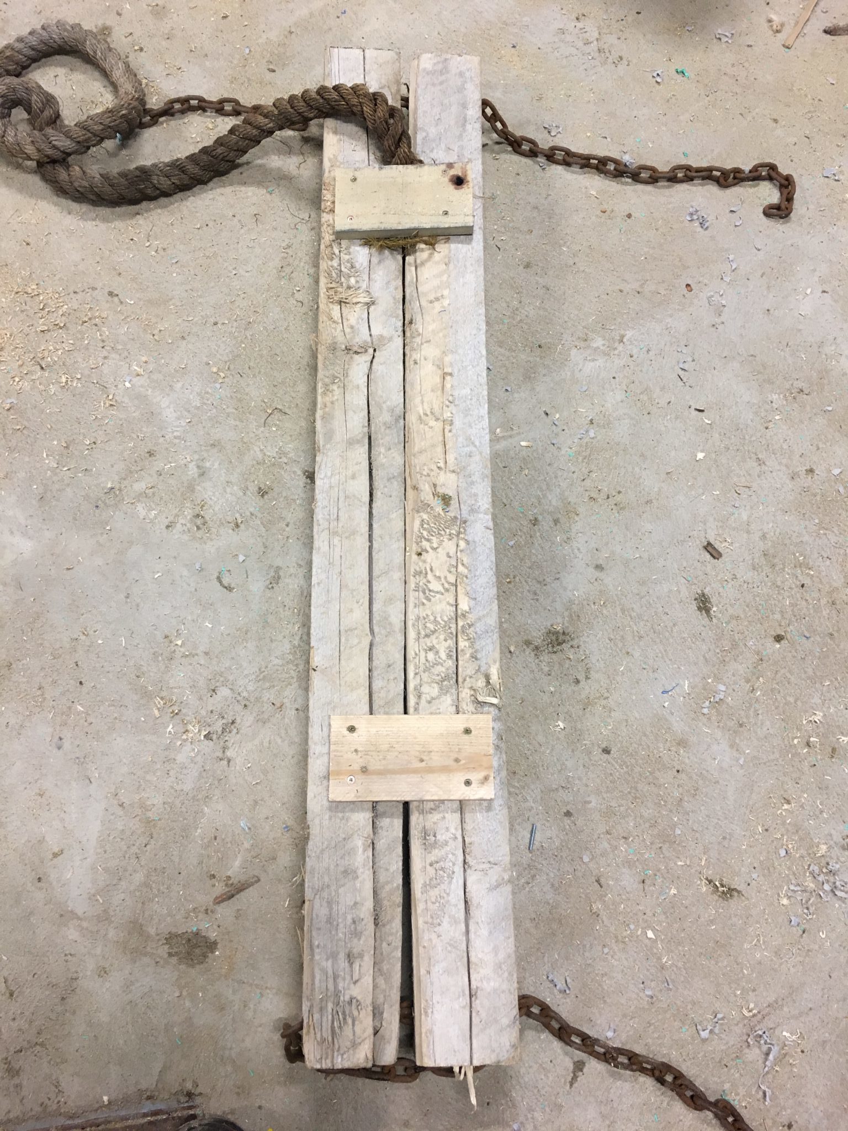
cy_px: 566
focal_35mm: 29
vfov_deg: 61.7
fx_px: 947
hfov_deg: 48.2
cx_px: 424
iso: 80
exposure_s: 1/30
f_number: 2.2
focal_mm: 4.15
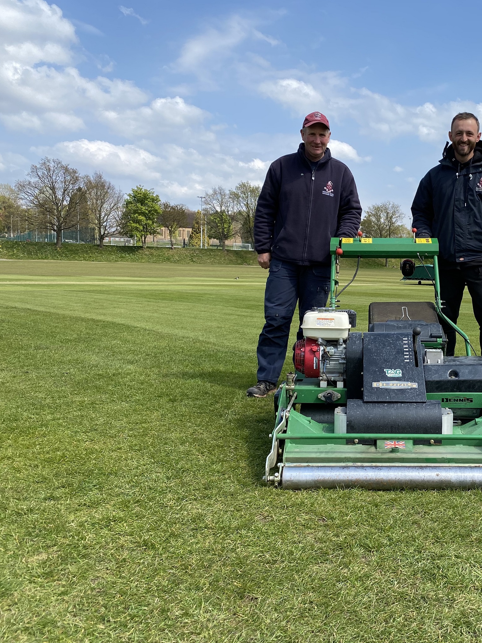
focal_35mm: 36
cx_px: 392
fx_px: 668
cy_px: 319
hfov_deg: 38.1
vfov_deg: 51.4
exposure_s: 1/2513
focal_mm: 4.25
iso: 32
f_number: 1.8
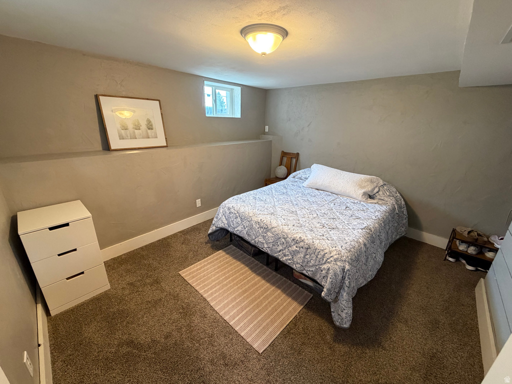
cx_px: 256
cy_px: 192
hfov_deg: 102.1
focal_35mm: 14
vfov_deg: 85.7
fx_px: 207
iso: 320
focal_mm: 2.22
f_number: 2.2
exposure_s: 1/60
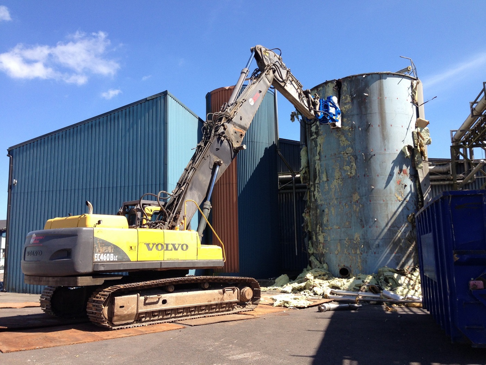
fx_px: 463
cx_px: 243
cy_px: 182
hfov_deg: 55.4
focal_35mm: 33
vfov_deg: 42.9
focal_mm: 4.13
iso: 50
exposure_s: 1/775
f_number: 2.4
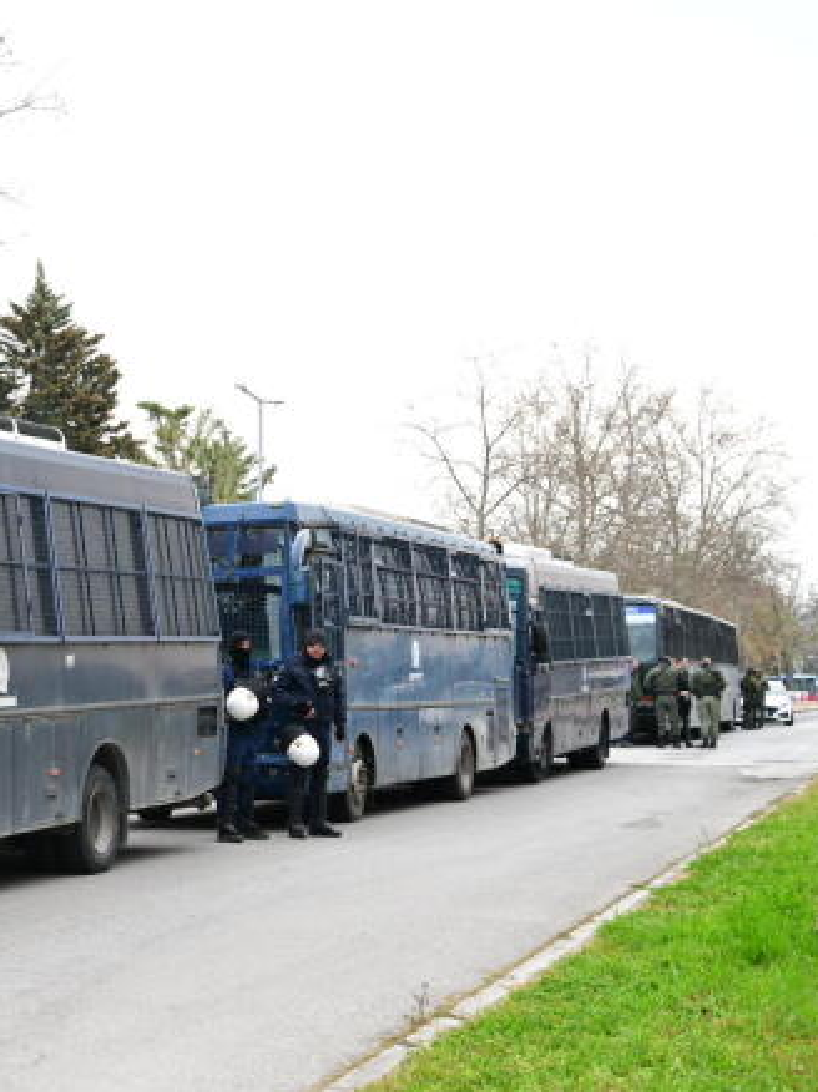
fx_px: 2239
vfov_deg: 27.4
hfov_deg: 20.1
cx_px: 20
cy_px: 546
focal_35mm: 71
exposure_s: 1/400
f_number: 6.3
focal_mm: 49
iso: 3200
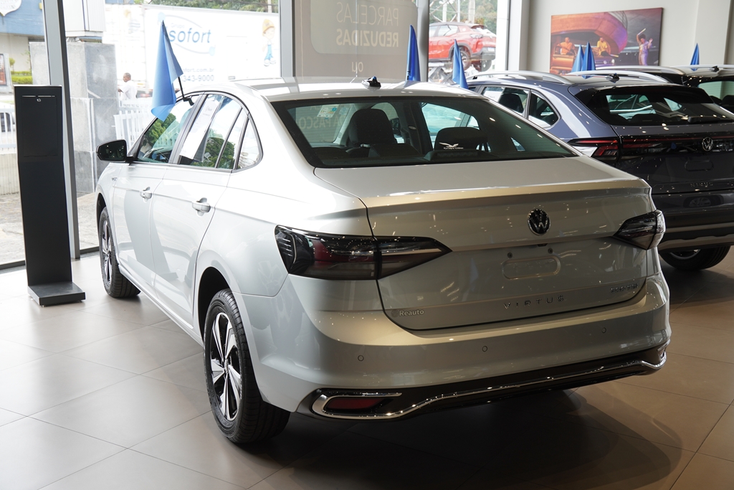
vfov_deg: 33.0
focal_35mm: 40
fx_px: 826
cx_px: 367
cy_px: 245
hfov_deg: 47.9
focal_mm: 27
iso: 100
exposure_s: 1/80
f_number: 4.5
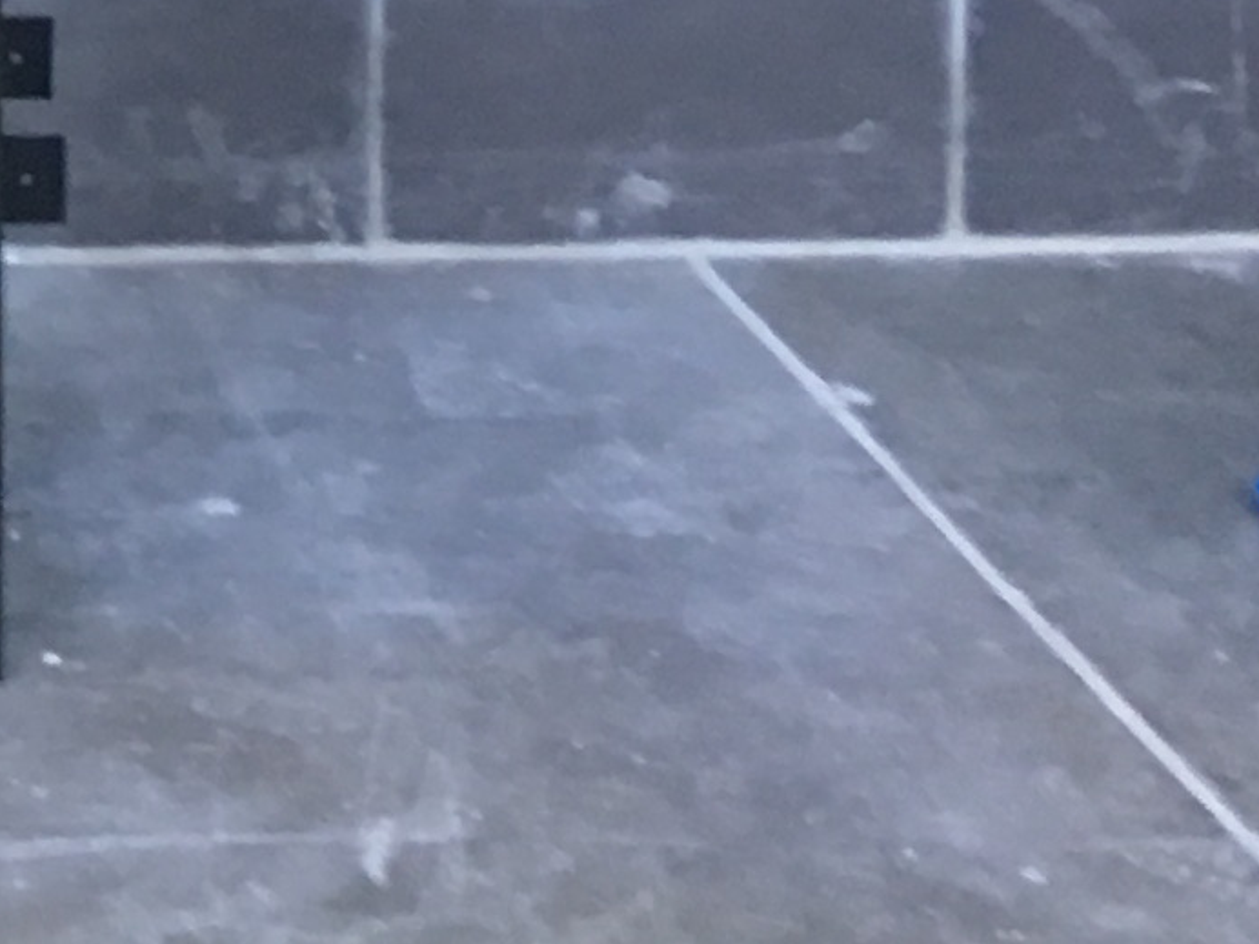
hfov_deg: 10.7
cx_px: -1297
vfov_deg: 7.7
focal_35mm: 169
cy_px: -1792
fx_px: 6147
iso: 100
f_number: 2.2
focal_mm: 4.15
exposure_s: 1/30
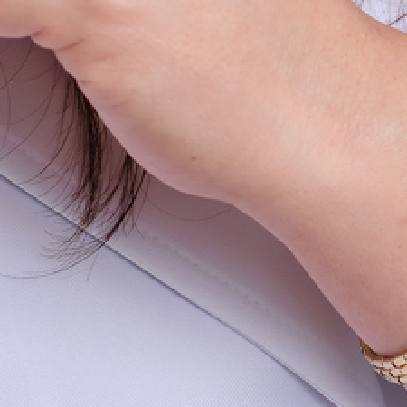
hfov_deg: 3.4
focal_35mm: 511
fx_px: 6797
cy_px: -34
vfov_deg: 3.4
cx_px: 125
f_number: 3.2
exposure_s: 1/80
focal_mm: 50
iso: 250
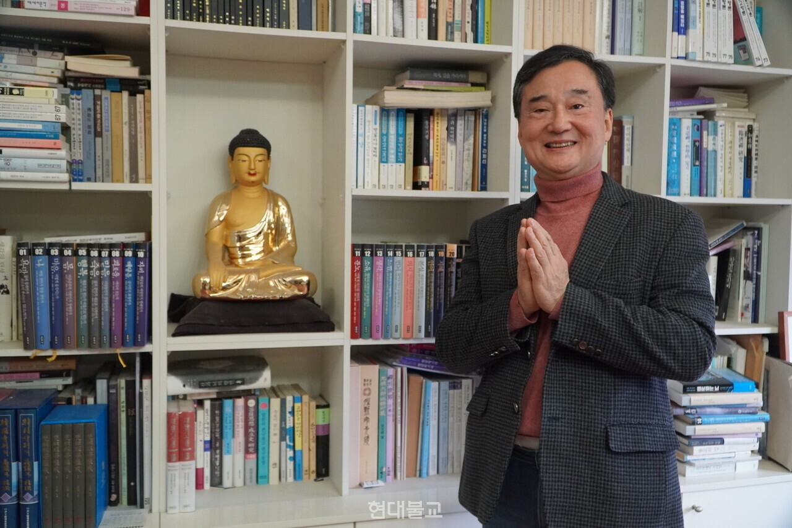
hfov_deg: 57.2
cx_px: 396
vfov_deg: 40.0
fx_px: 726
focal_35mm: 33
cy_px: 264
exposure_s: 1/160
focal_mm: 22
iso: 2500
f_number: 4
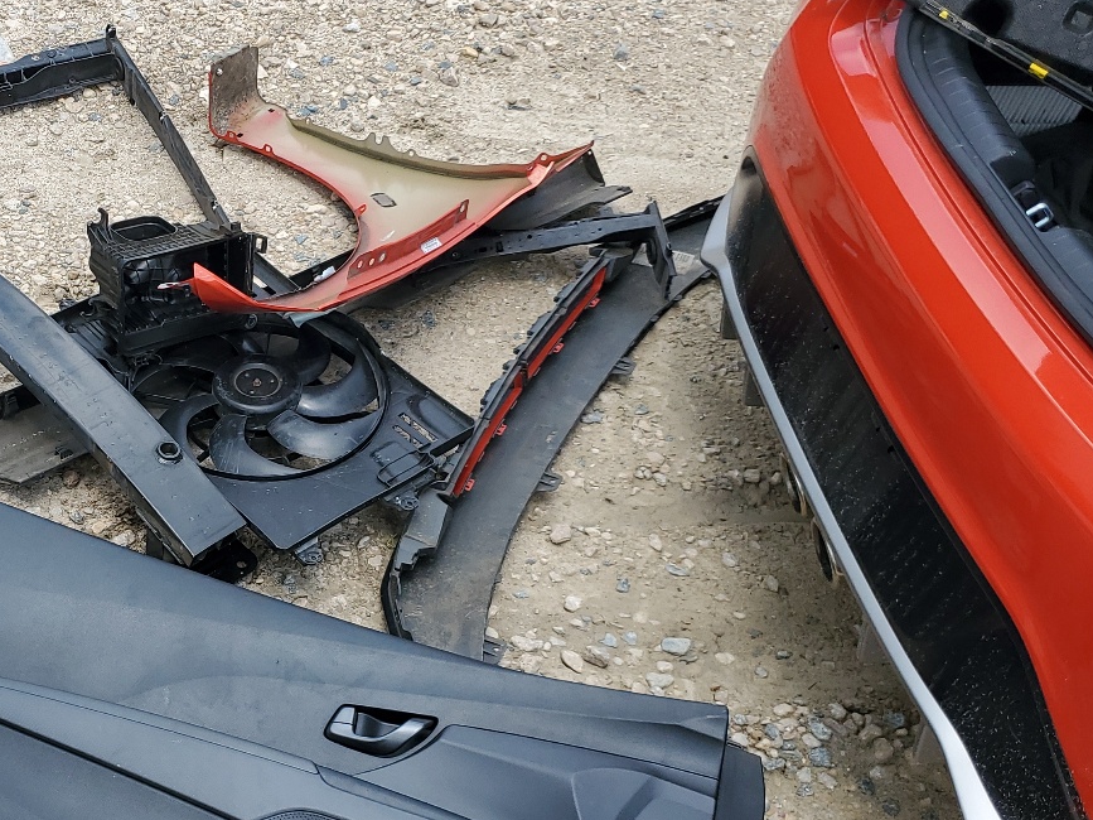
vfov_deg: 30.1
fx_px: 1515
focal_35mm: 48
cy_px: 532
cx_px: 222
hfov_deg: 38.2
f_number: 1.5
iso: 50
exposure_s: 1/1250
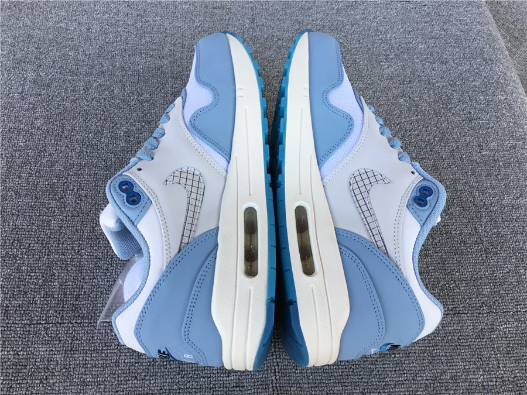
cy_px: 198
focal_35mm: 31
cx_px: 264
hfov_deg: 58.4
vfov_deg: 45.4
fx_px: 472
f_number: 2.4
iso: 25
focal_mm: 3.3
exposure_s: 1/116
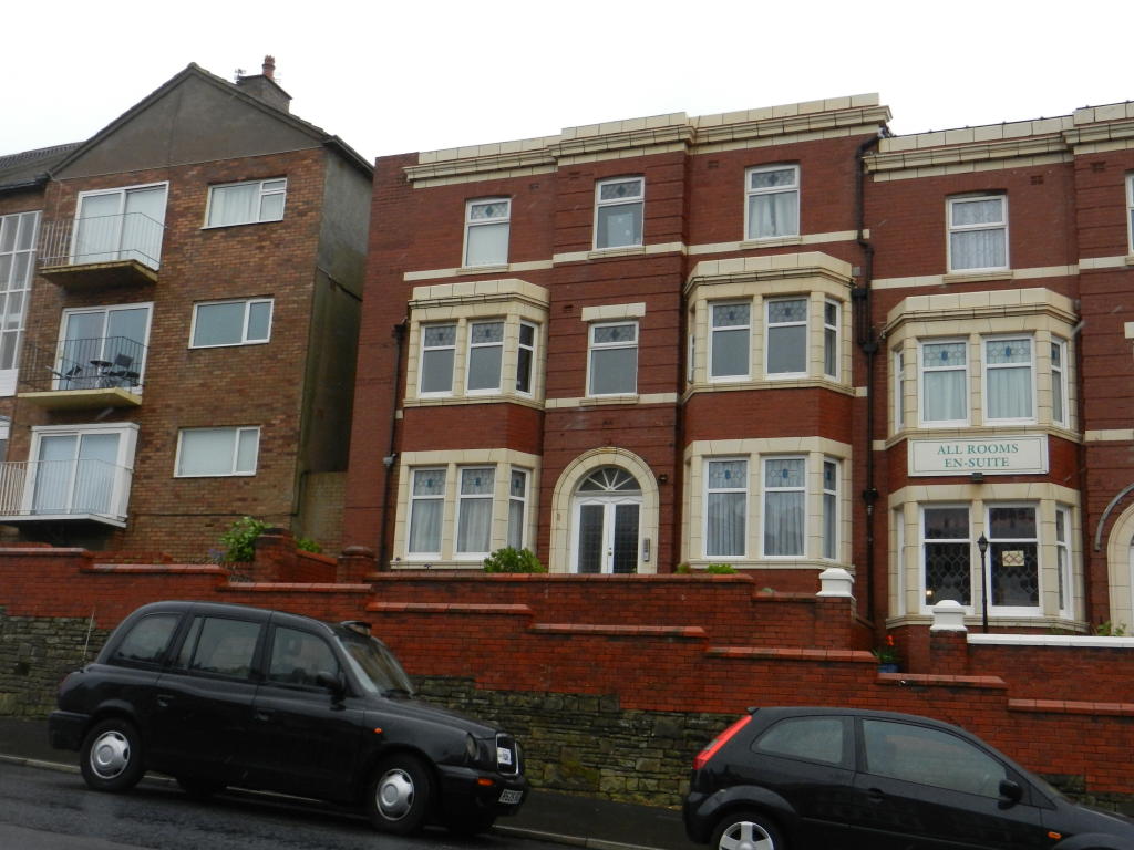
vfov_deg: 37.7
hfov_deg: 49.0
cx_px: 567
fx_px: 1245
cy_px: 425
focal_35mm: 38
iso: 400
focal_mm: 6.9
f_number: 4
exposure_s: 1/1000
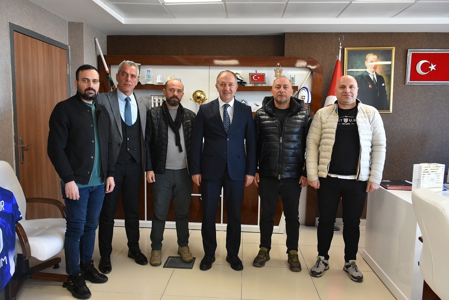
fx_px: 337
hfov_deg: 67.4
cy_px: 150
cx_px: 224
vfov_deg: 48.0
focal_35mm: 27
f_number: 5
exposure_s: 1/100
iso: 800
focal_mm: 18
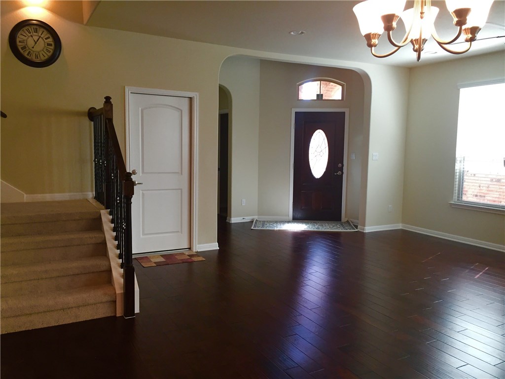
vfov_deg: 48.2
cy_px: 190
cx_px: 252
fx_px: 423
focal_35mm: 29
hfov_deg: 61.7
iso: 50
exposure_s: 1/30
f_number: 2.2
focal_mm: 4.15
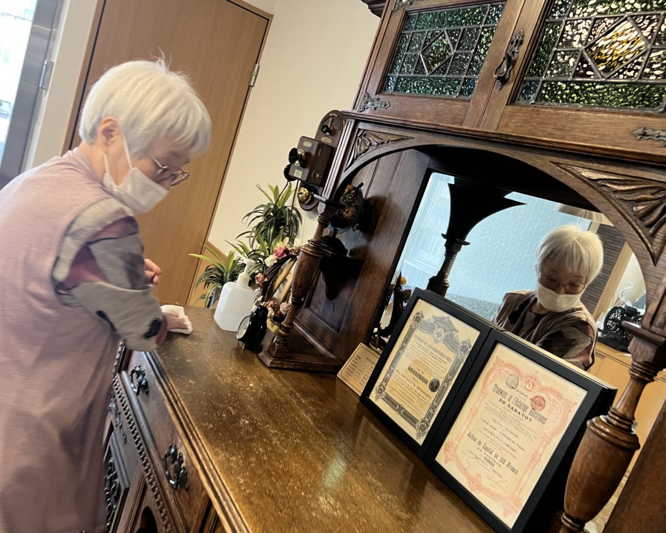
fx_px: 552
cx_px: 313
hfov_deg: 62.2
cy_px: 274
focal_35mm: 28
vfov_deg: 51.5
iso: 125
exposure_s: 1/60
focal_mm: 5.7
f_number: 1.5
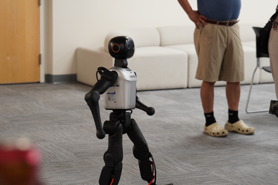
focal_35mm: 112
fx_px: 869
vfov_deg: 12.2
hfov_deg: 18.2
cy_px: 92
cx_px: 139
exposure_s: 1/160
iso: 1600
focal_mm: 75
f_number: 4
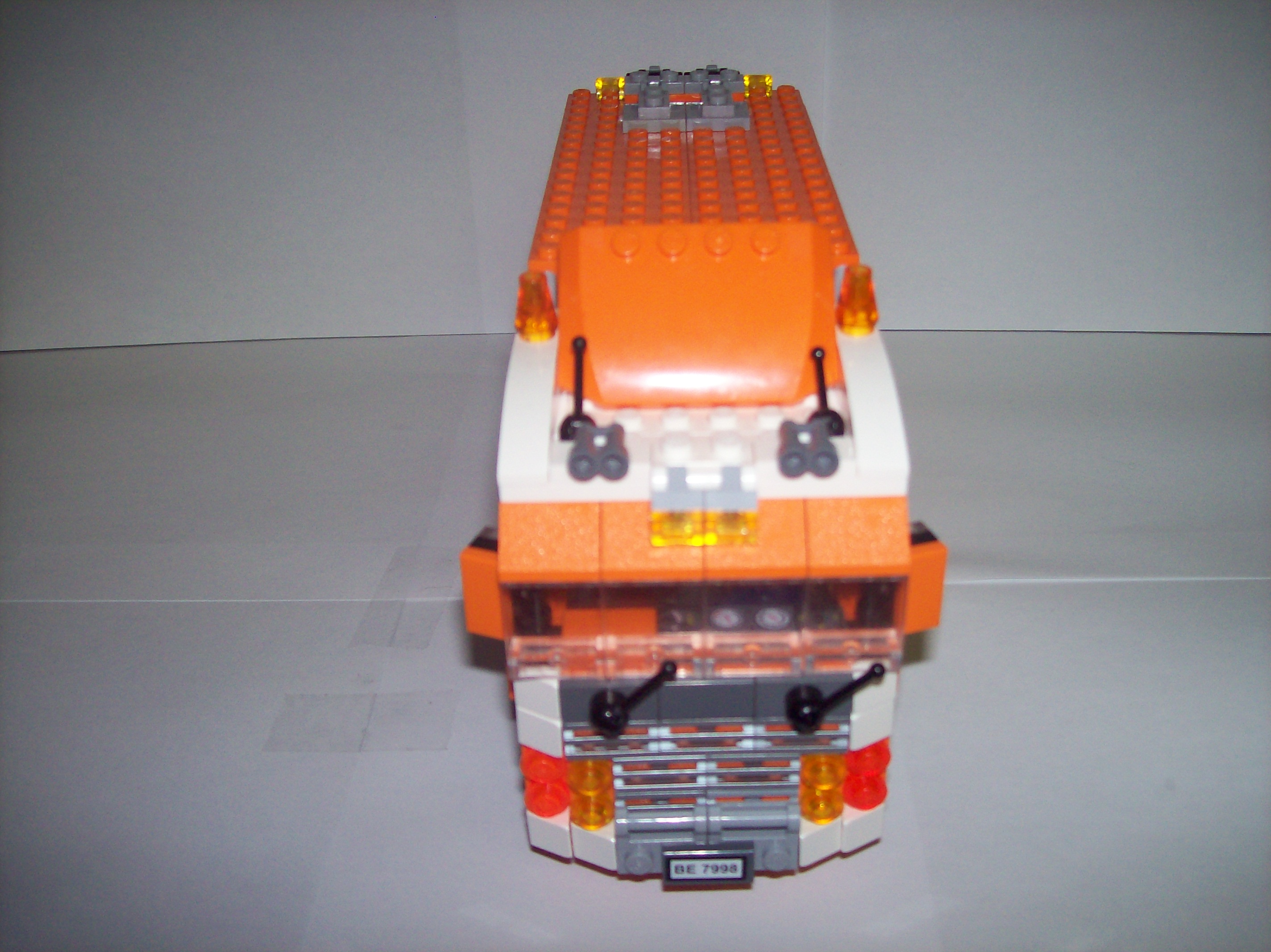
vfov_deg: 39.6
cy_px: 476
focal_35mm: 36
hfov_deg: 51.4
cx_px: 636
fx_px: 1321
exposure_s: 1/64
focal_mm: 6
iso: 80
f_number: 2.7
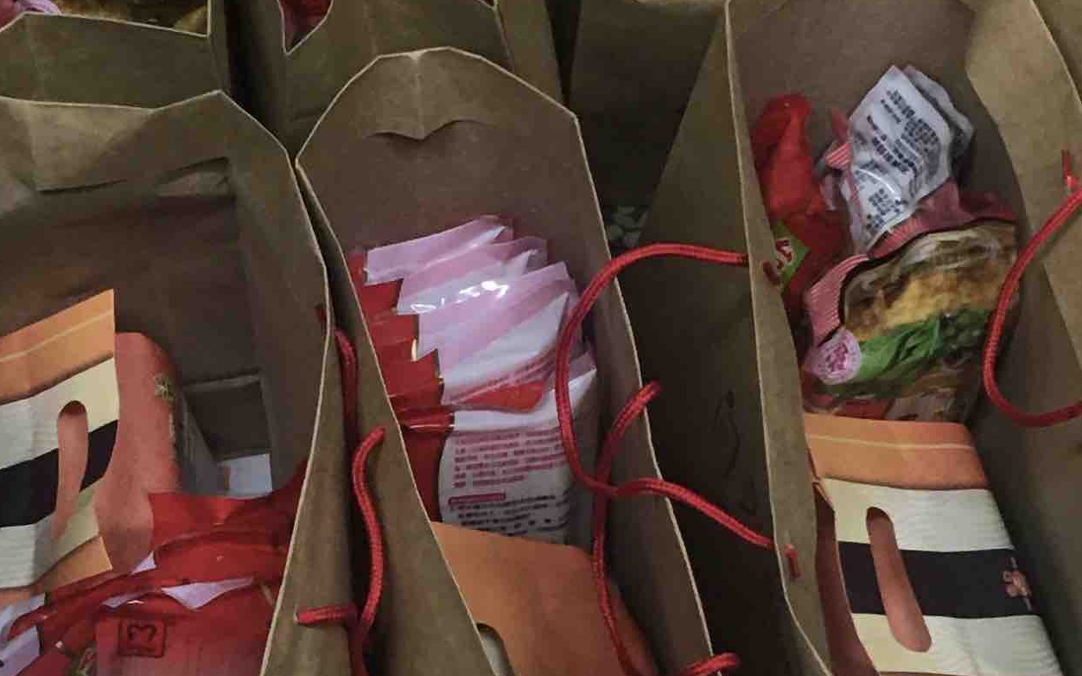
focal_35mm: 99
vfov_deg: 13.2
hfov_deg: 20.9
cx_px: 355
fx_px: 2919
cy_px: 516
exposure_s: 1/15
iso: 50
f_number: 2.2
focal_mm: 4.15
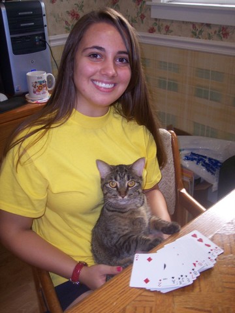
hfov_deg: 37.7
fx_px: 344
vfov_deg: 49.0
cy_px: 156
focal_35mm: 38
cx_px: 118
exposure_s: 1/30
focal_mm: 8
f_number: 2.8
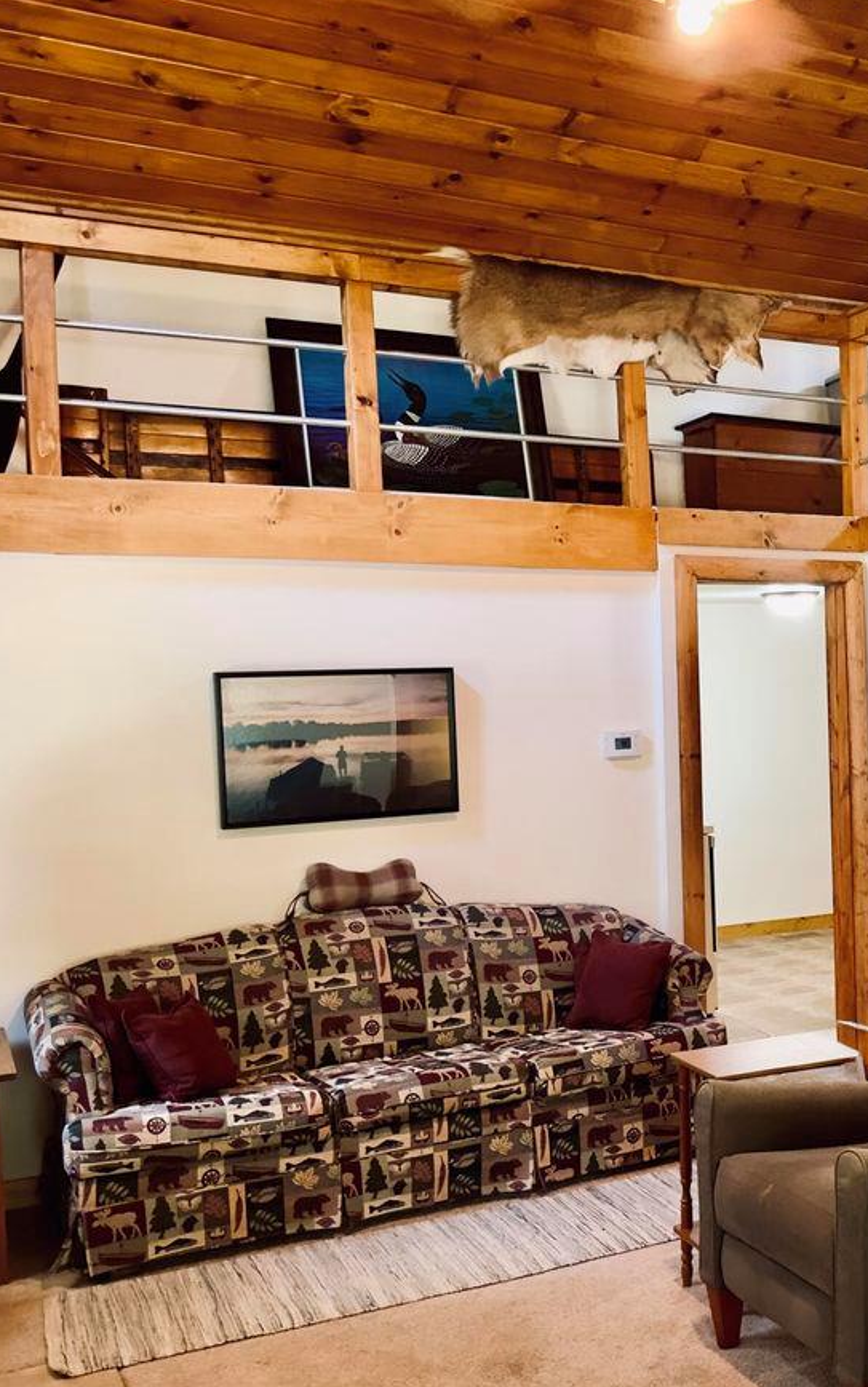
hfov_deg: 29.8
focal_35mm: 40
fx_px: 1513
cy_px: 751
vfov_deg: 49.2
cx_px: 870
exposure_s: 1/60
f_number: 1.78
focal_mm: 6.86
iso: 640
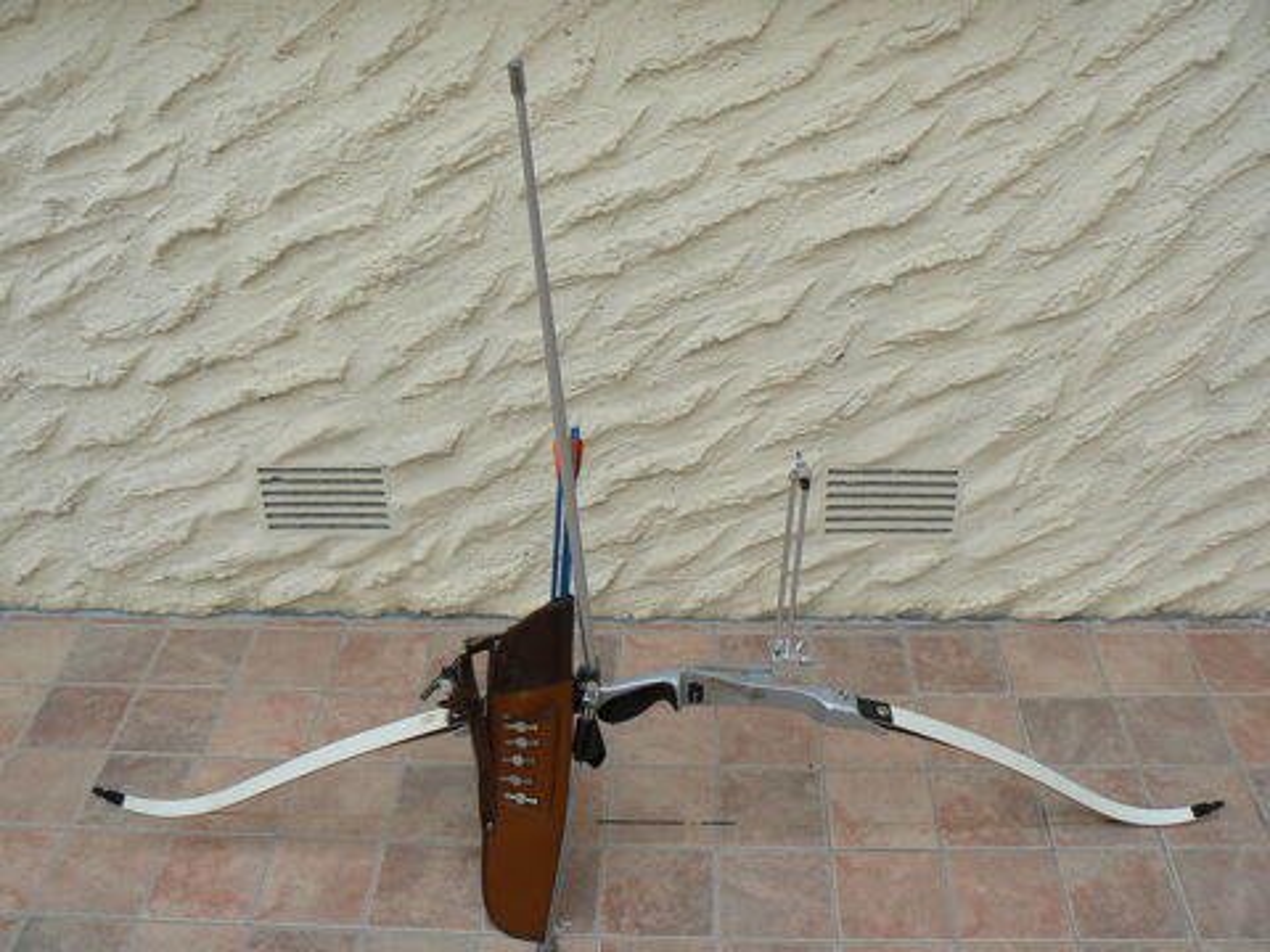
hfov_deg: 51.4
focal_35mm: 36
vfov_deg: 39.7
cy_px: 476
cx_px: 635
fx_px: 1321
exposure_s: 1/500
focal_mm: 6
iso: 80
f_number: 3.2
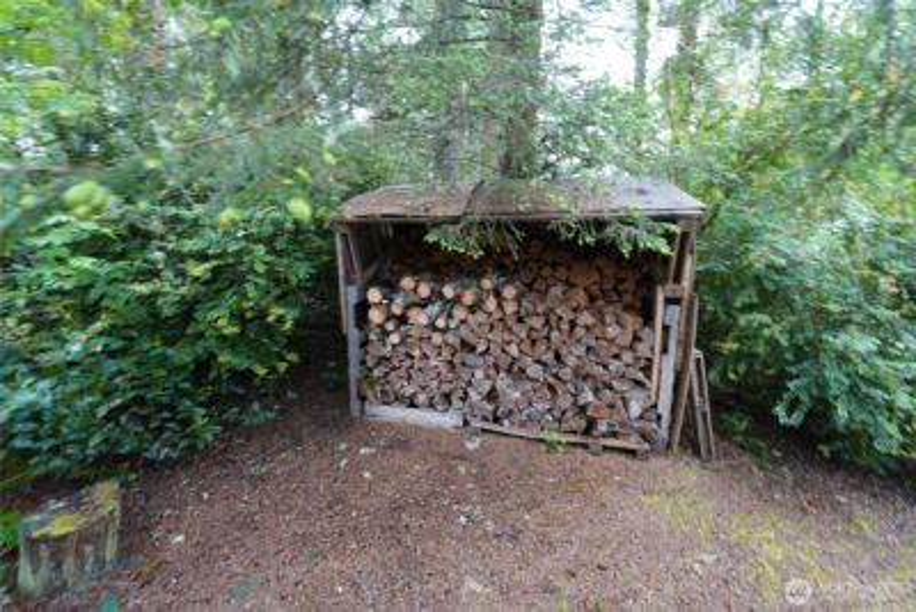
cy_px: 306
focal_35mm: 14
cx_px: 458
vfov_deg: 81.3
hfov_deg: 104.2
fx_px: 356
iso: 500
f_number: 4
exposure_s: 1/30
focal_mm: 14
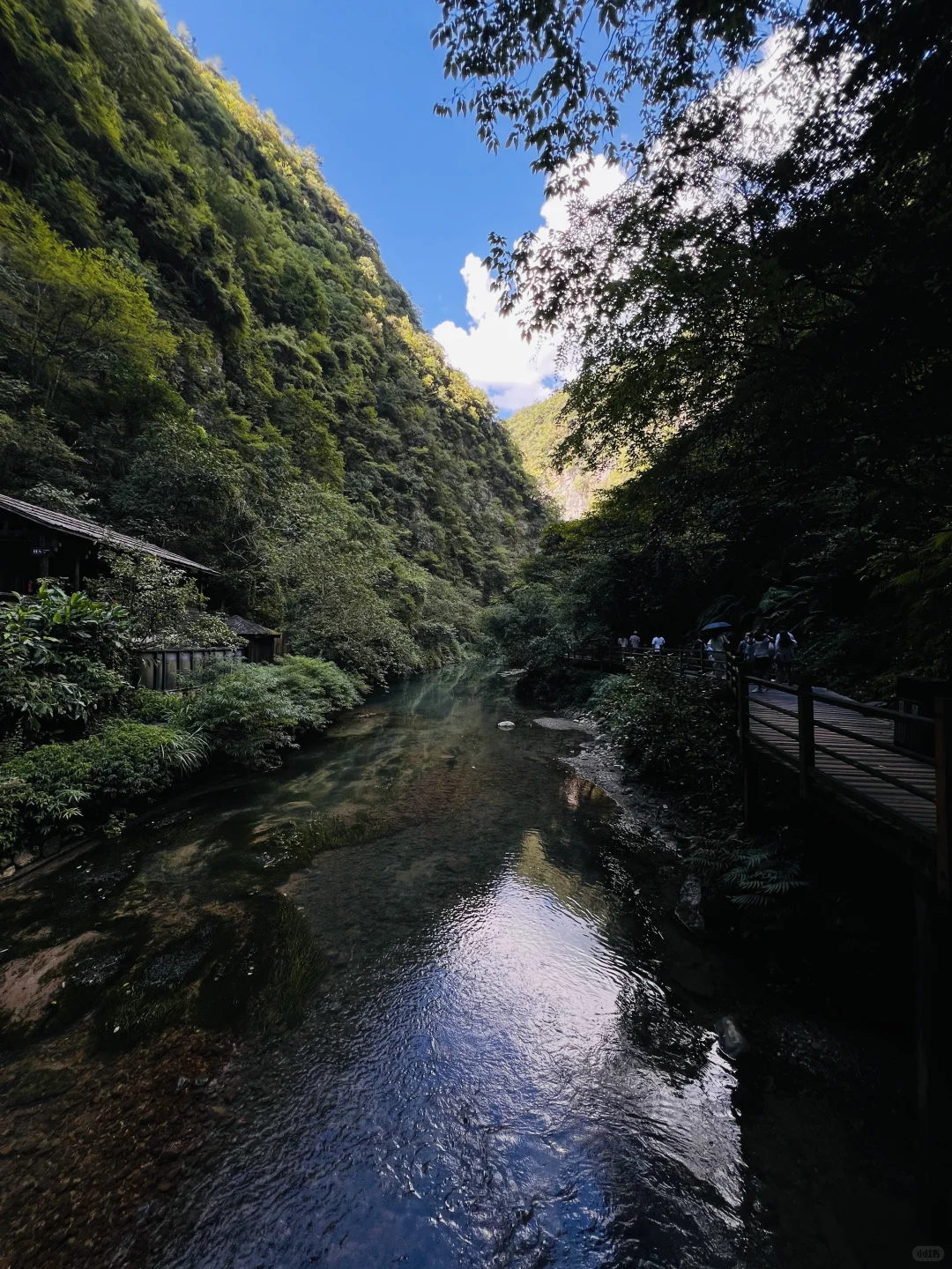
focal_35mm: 13
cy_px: 634
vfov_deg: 106.2
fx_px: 477
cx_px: 476
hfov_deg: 89.9
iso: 32
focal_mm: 1.57
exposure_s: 1/166
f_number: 1.8
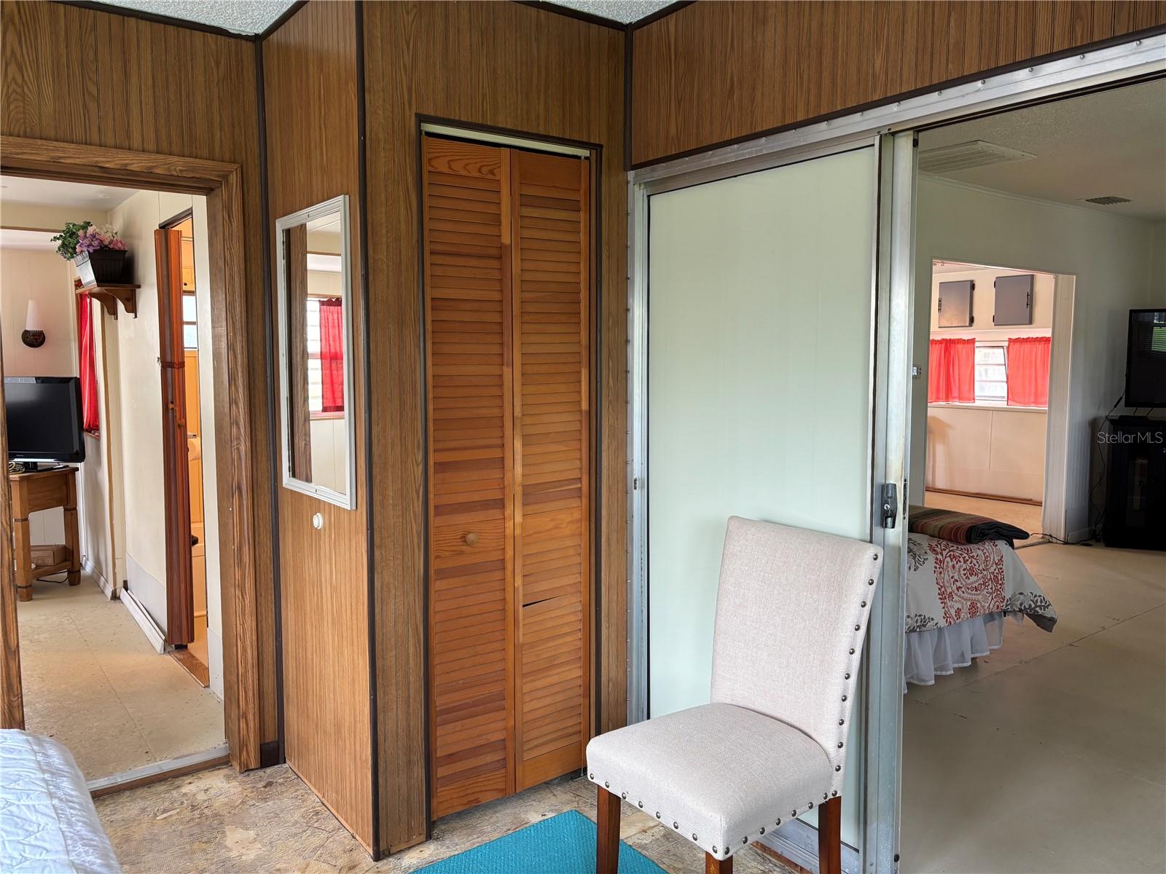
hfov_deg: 67.3
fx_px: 876
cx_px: 583
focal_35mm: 26
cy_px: 437
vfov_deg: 53.1
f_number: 1.6
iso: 100
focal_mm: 5.96
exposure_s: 1/60
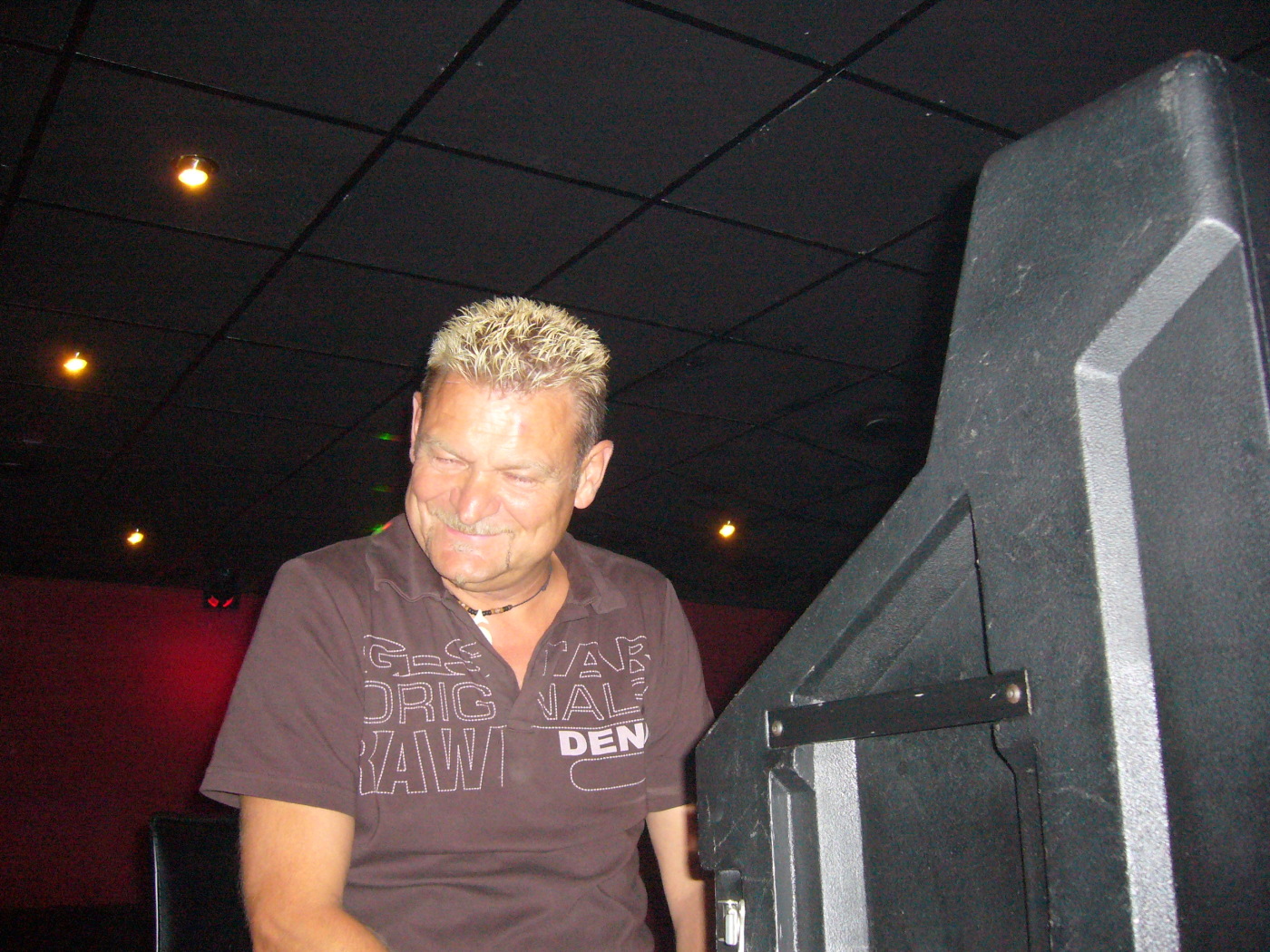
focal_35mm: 35
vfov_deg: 40.7
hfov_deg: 52.6
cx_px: 635
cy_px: 476
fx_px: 1284
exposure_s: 1/8
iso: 250
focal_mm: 5.8
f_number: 2.8
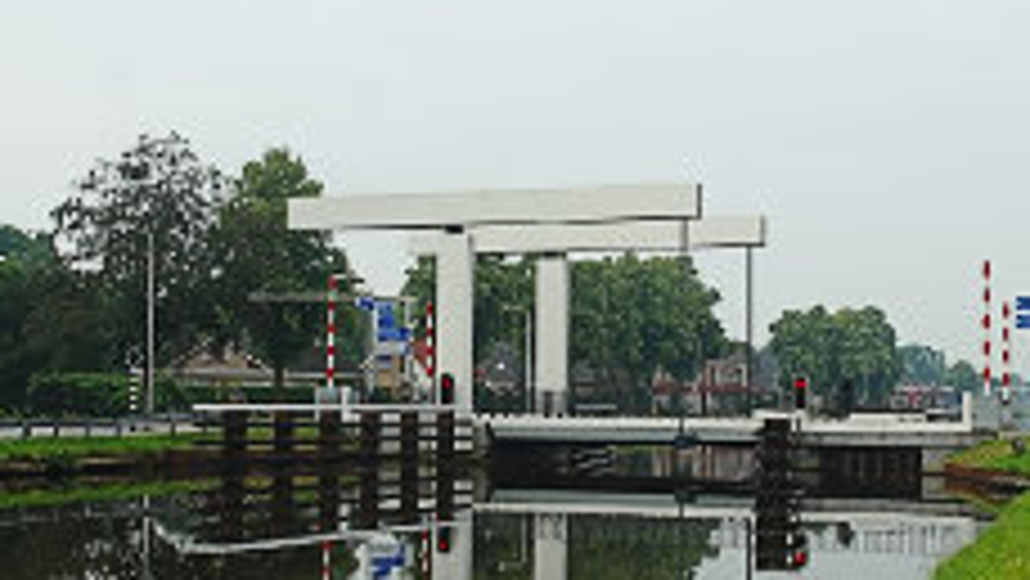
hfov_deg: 37.7
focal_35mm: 55
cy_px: 315
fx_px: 1503
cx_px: 596
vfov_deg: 21.8
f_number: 8
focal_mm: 18
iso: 100
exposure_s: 1/125
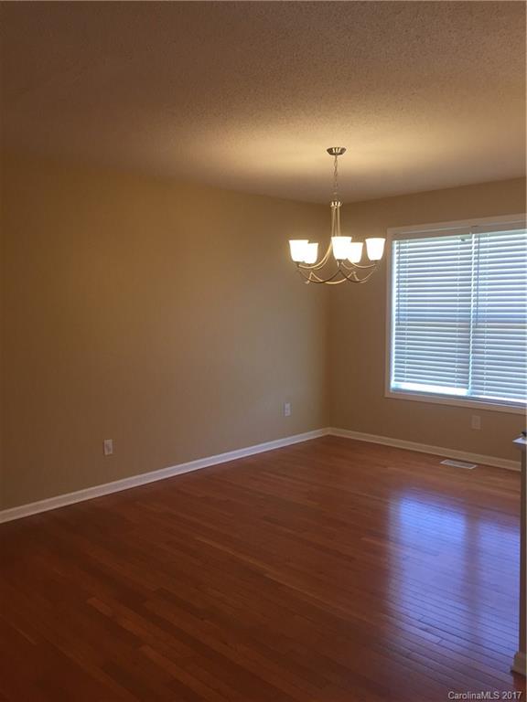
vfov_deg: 61.7
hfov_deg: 48.2
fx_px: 589
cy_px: 351
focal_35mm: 29
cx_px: 264
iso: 40
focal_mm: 4.15
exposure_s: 1/30
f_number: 2.2
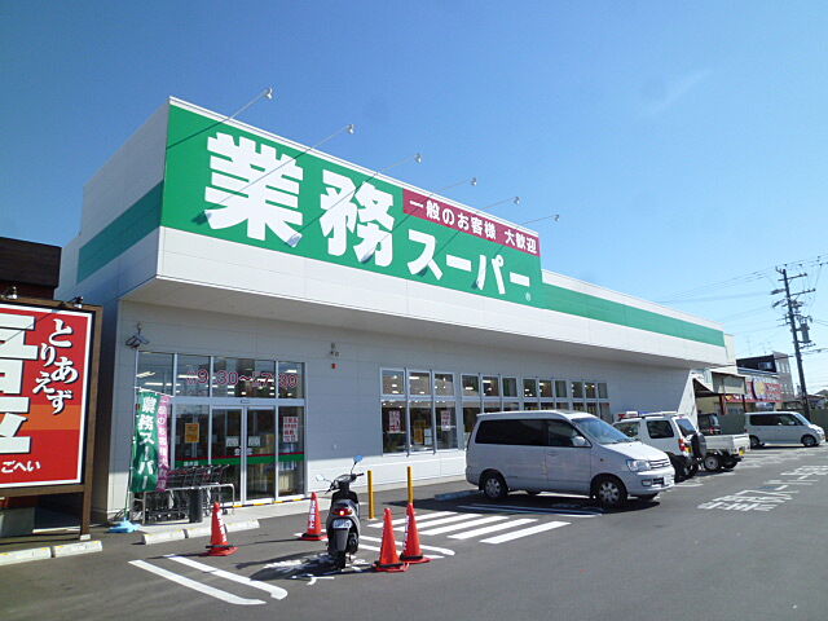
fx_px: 574
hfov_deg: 71.6
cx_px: 414
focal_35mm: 24
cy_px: 310
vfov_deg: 56.8
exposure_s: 1/500
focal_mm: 4.3
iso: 100
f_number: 5.6
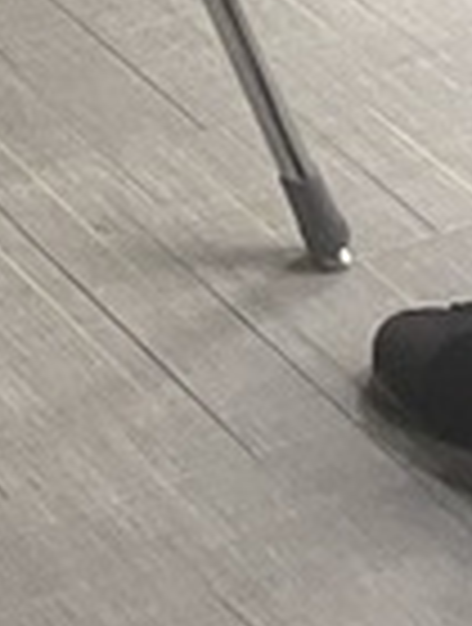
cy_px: -1117
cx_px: -670
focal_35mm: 191
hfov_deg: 7.3
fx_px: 3457
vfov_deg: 8.8
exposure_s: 1/60
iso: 125
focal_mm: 4.2
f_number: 1.6
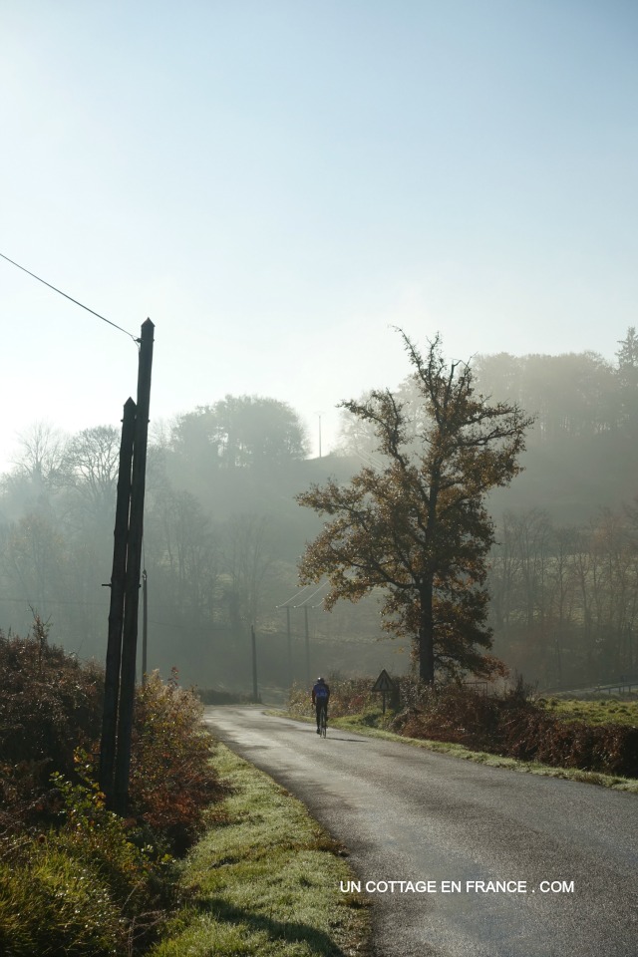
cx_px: 319
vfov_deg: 28.8
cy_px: 478
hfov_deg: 19.5
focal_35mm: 70
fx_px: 1861
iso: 125
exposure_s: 1/160
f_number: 5.6
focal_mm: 25.7
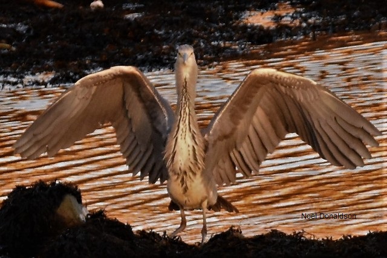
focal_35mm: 450
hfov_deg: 4.6
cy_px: 129
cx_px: 194
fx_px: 4838
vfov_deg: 3.1
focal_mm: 300
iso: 1600
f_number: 5.6
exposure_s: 1/800
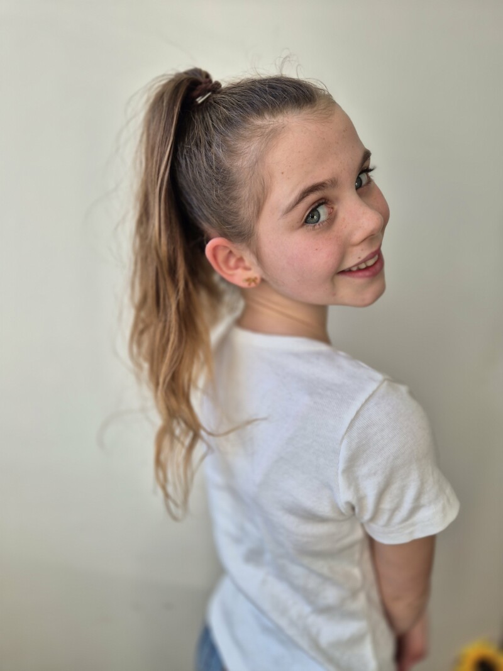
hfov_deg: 58.9
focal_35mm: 23
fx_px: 446
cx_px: 252
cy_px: 336
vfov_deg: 73.9
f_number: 1.8
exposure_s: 1/161
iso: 25
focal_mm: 5.4
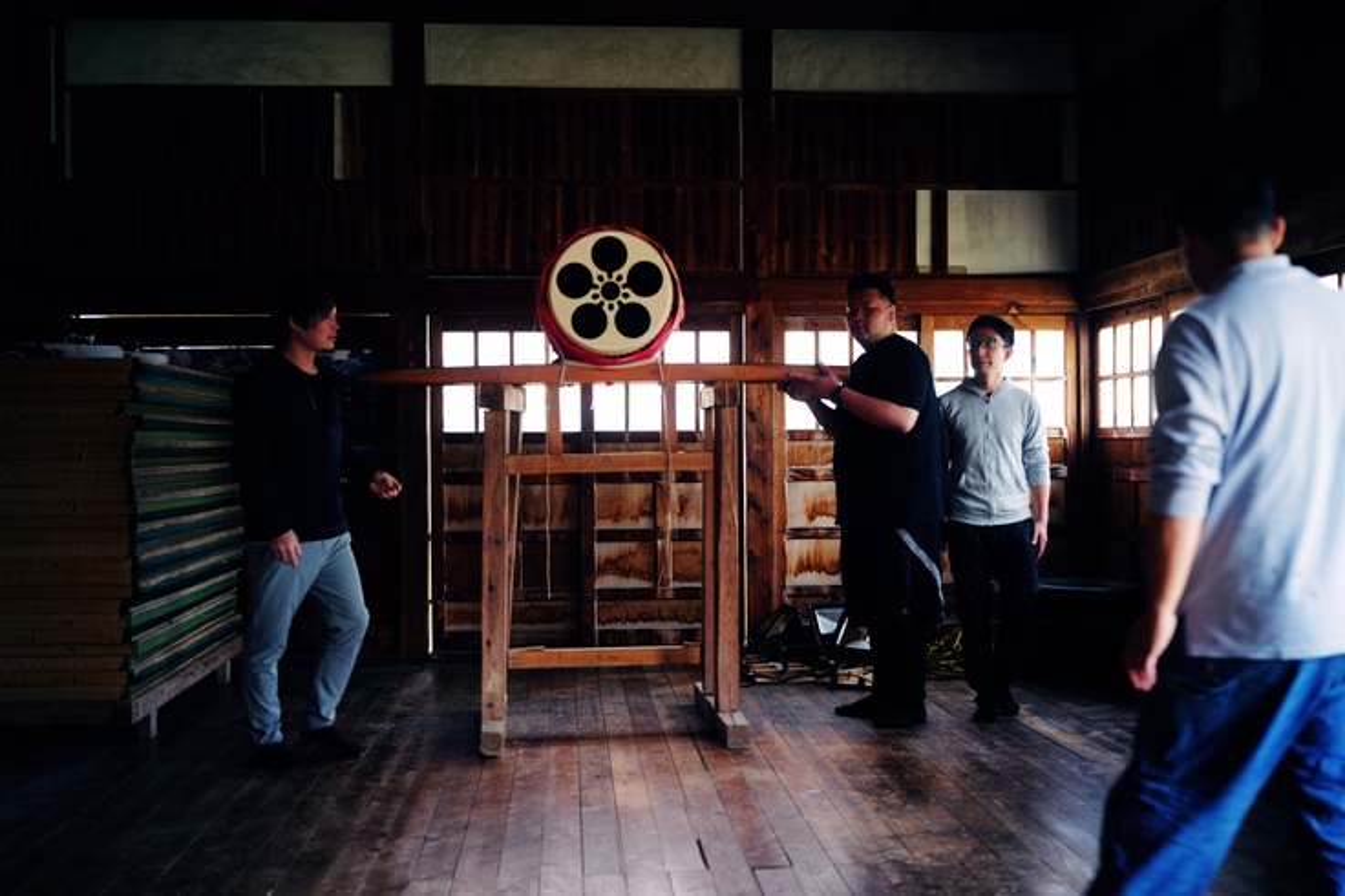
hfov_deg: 54.5
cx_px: 672
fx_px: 1307
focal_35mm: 35
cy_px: 448
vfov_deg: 37.8
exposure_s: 1/50
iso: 100
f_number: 6.8
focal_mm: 35
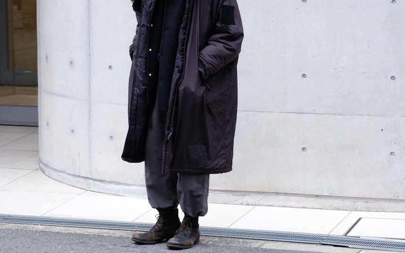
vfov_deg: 9.8
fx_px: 1479
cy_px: 101
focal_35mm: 134
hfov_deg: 15.6
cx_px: 210
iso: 500
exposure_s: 1/100
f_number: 5
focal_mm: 75.4
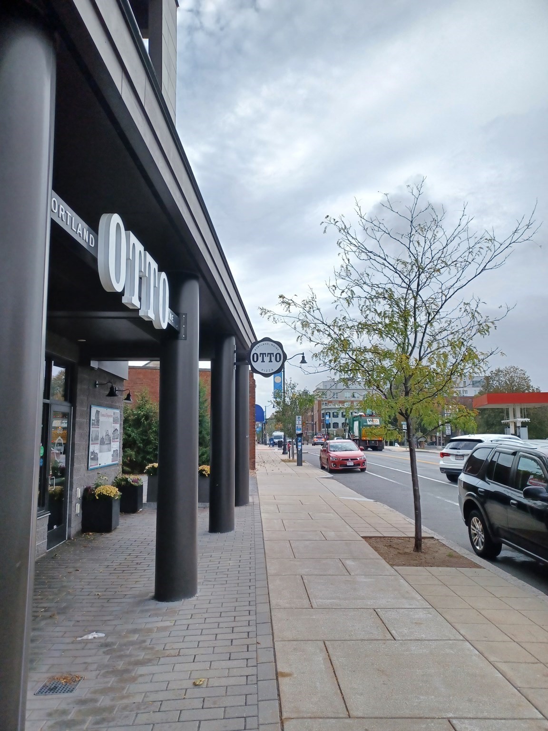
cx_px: 274
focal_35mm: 25
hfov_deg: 54.9
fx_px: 528
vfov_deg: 69.4
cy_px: 366
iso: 32
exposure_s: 1/179
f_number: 1.8
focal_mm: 4.6
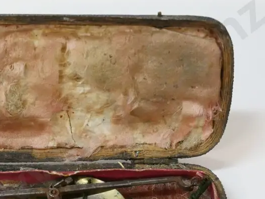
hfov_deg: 18.7
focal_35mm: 104
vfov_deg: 14.1
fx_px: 796
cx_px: 57
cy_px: 162
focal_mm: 27
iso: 3200
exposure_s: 1/100
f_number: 5.6
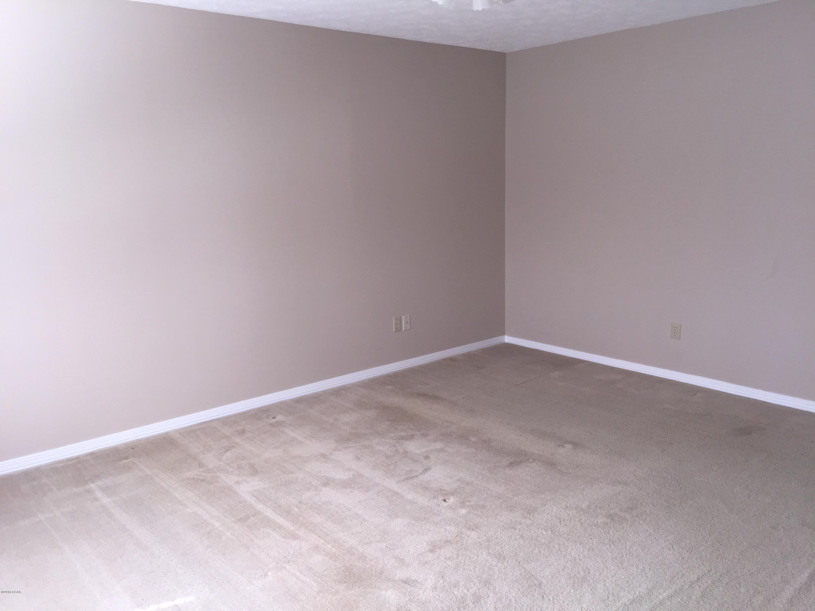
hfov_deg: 61.7
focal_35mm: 29
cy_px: 306
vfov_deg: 48.2
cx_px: 408
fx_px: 683
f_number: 2.2
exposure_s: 1/30
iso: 50
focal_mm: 4.15
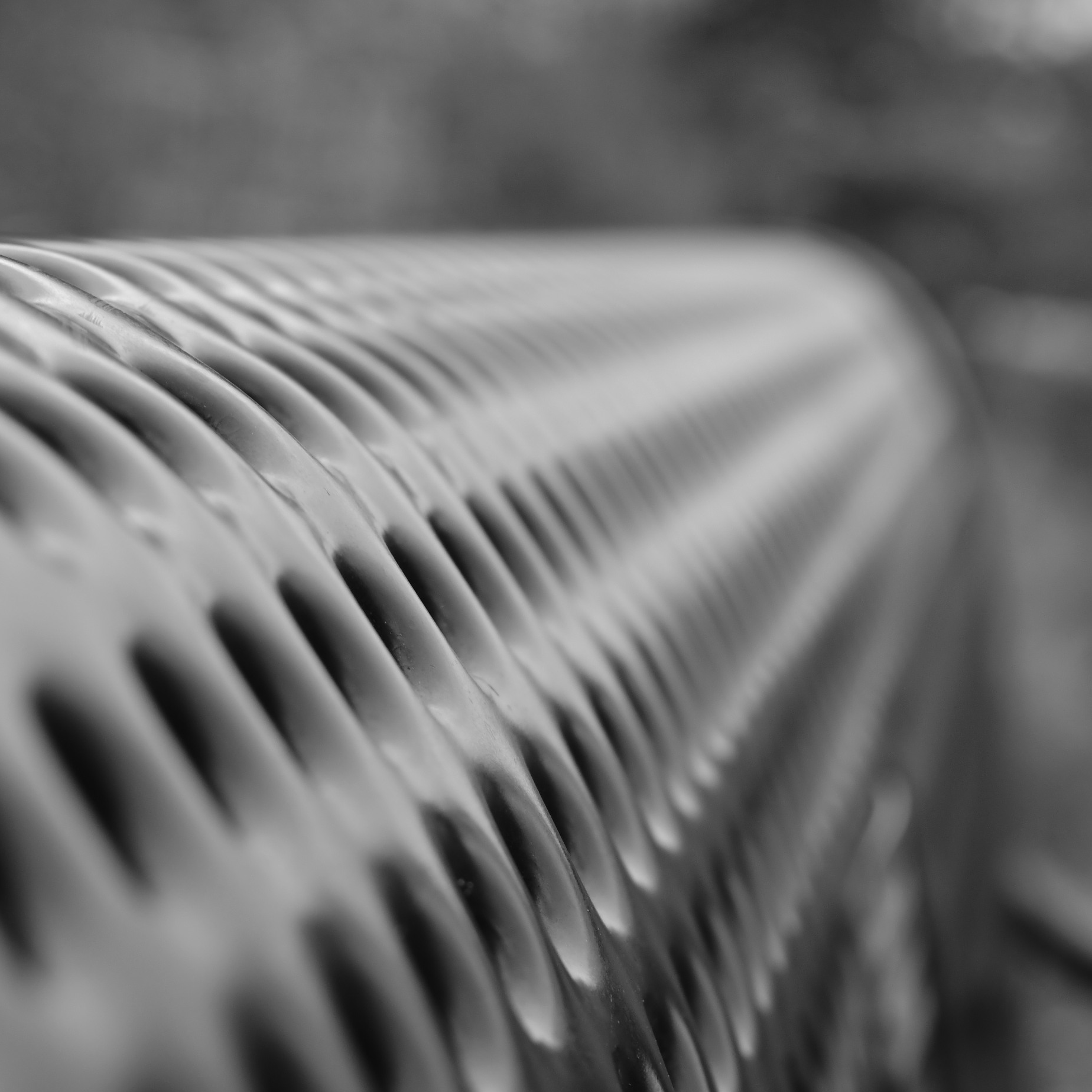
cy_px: 544
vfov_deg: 16.6
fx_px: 3747
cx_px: 723
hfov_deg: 16.5
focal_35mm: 105
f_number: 6.3
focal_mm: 55
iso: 400
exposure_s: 1/60
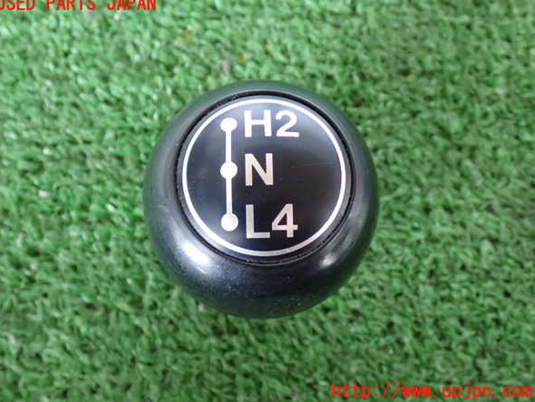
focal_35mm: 48
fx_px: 742
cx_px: 264
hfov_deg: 39.7
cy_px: 198
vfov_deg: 30.3
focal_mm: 8.4
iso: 800
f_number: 3.1
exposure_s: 1/40
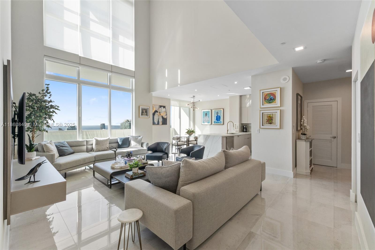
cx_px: 188
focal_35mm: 15
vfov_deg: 77.3
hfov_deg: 100.4
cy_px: 125
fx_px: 156
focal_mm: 10
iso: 400
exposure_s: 1/50
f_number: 9
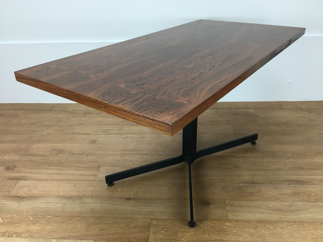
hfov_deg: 61.7
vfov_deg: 48.2
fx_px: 271
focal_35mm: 29
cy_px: 121
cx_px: 162
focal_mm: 4.15
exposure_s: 1/33
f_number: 2.2
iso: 25
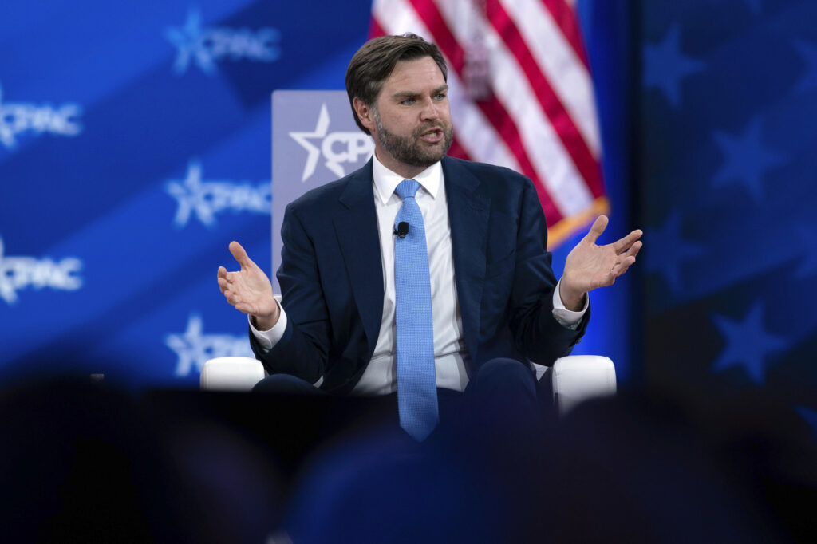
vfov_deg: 3.4
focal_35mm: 400
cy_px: 272
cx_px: 408
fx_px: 9074
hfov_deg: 5.2
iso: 1250
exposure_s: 1/400
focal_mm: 400
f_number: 5.6
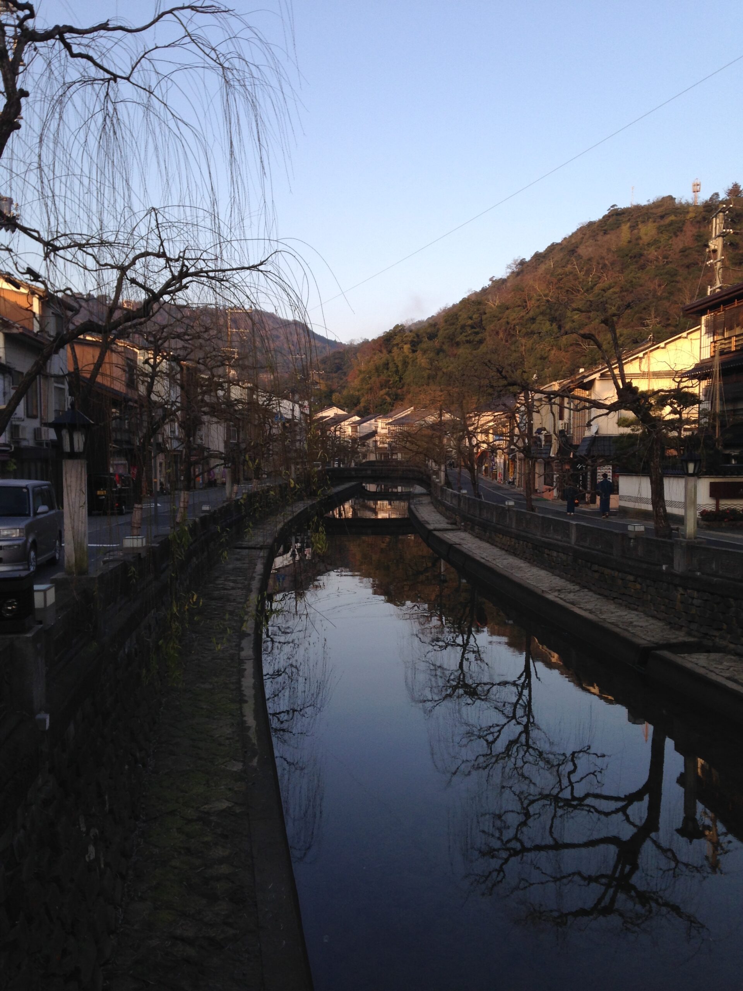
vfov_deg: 55.4
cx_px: 372
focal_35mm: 33
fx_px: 944
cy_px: 496
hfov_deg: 42.9
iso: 50
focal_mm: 4.12
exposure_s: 1/387
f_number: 2.4
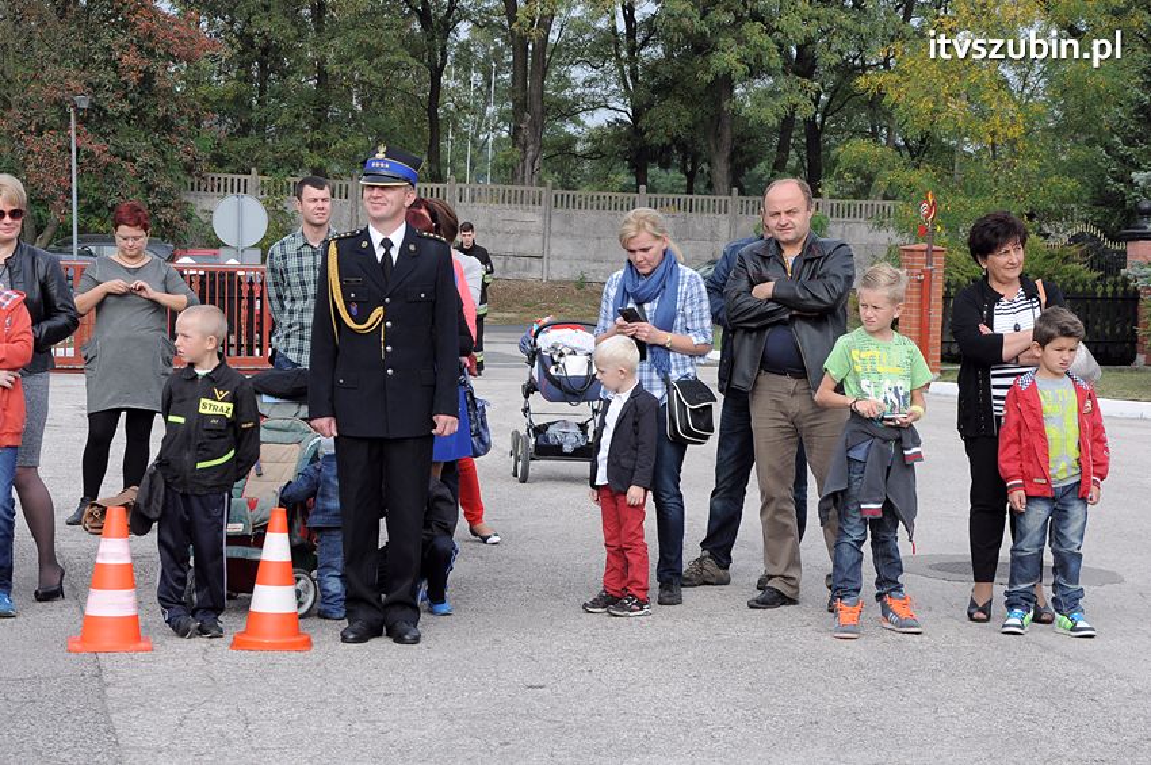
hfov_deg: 26.0
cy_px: 382
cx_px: 576
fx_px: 2491
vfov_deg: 17.5
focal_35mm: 78
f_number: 10
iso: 500
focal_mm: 52
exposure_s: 1/400
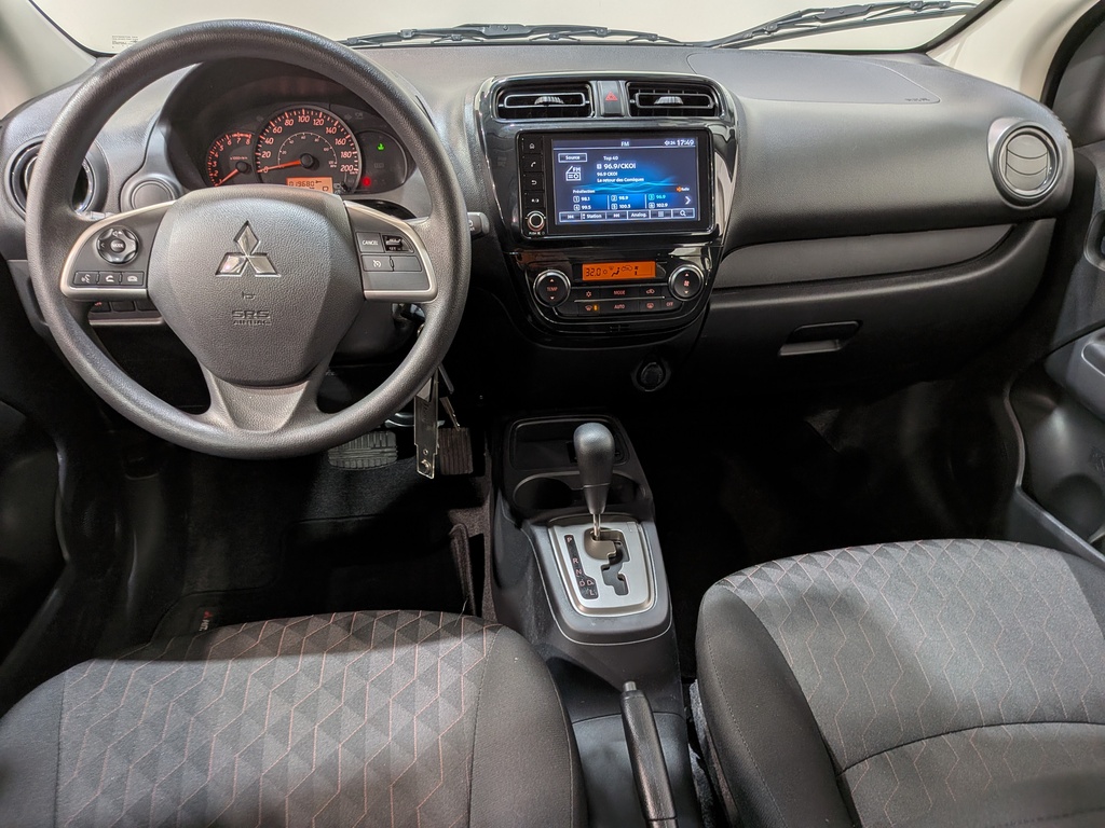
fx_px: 766
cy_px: 414
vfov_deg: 56.8
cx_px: 552
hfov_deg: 71.6
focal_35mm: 24
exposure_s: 1/128
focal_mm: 4.53
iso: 30
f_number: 1.7
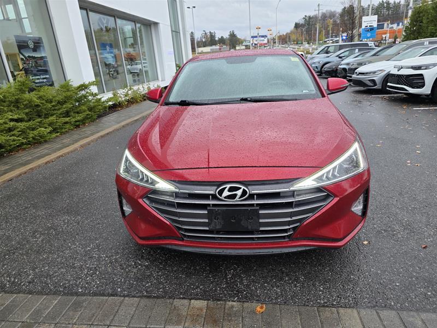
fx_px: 290
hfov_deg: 73.9
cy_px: 164
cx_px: 218
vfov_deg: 58.9
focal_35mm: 23
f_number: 1.7
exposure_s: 1/180
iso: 100
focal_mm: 6.3
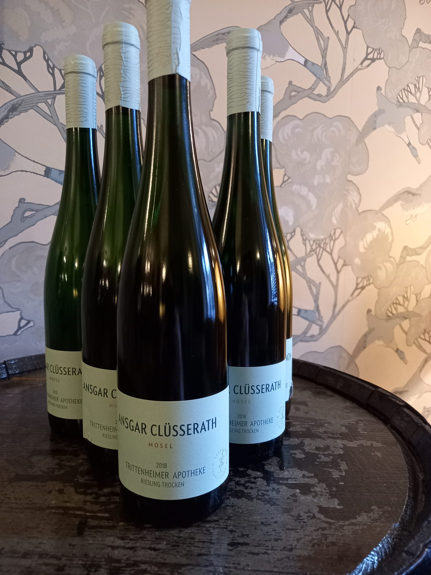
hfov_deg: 54.9
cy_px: 288
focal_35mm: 25
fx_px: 415
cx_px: 216
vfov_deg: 69.4
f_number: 2
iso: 400
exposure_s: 1/25
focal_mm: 4.6
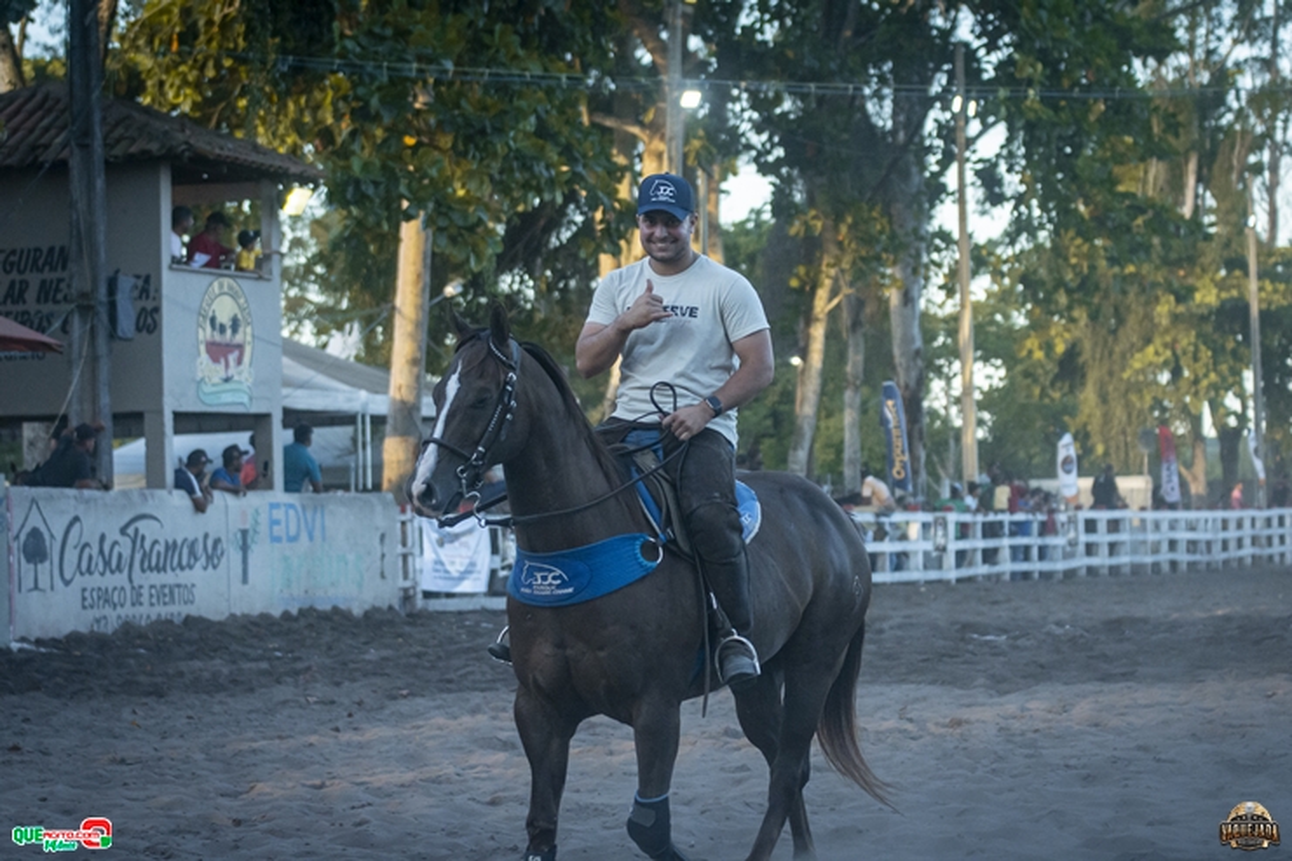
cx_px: 646
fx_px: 3768
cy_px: 430
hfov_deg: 19.5
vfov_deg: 13.0
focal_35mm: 105
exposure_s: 1/3200
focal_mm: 70
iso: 2000
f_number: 3.2
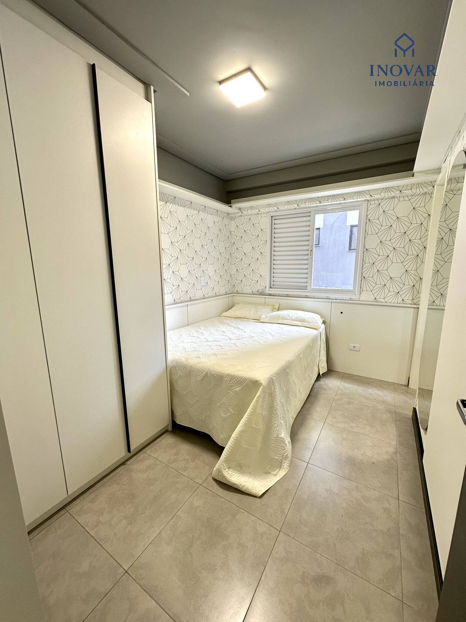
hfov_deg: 85.7
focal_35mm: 14
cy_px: 311
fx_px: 251
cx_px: 233
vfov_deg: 102.1
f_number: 2.2
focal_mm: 2.22
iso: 80
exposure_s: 1/120
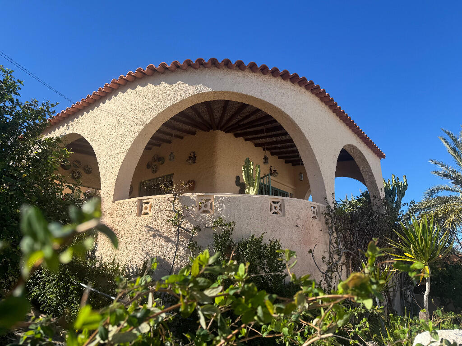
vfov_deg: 56.8
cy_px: 173
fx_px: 320
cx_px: 231
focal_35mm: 24
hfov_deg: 71.6
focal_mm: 6.76
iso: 80
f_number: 1.78
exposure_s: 1/3413
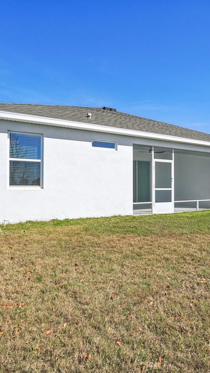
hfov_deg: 46.0
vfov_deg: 76.3
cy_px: 184
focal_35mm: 24
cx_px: 157
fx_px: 238
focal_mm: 10
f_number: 8
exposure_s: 1/500
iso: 100
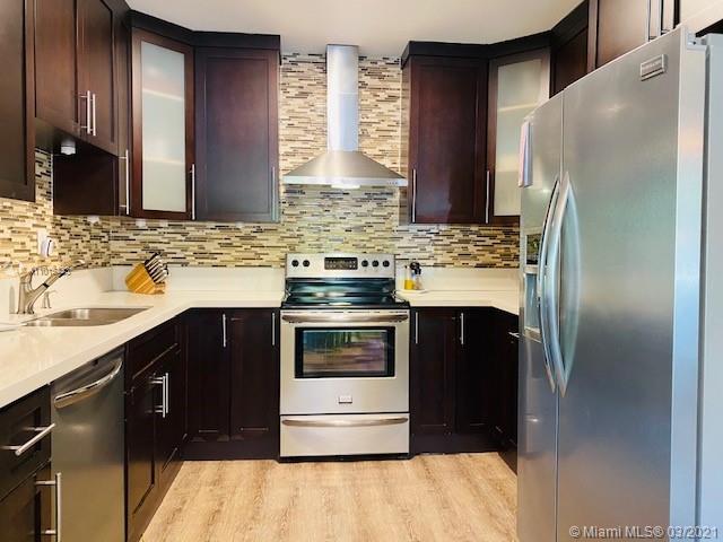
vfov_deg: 53.1
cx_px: 362
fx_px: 543
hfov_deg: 67.3
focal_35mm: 26
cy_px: 271
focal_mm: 4.25
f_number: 1.8
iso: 320
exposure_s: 1/60
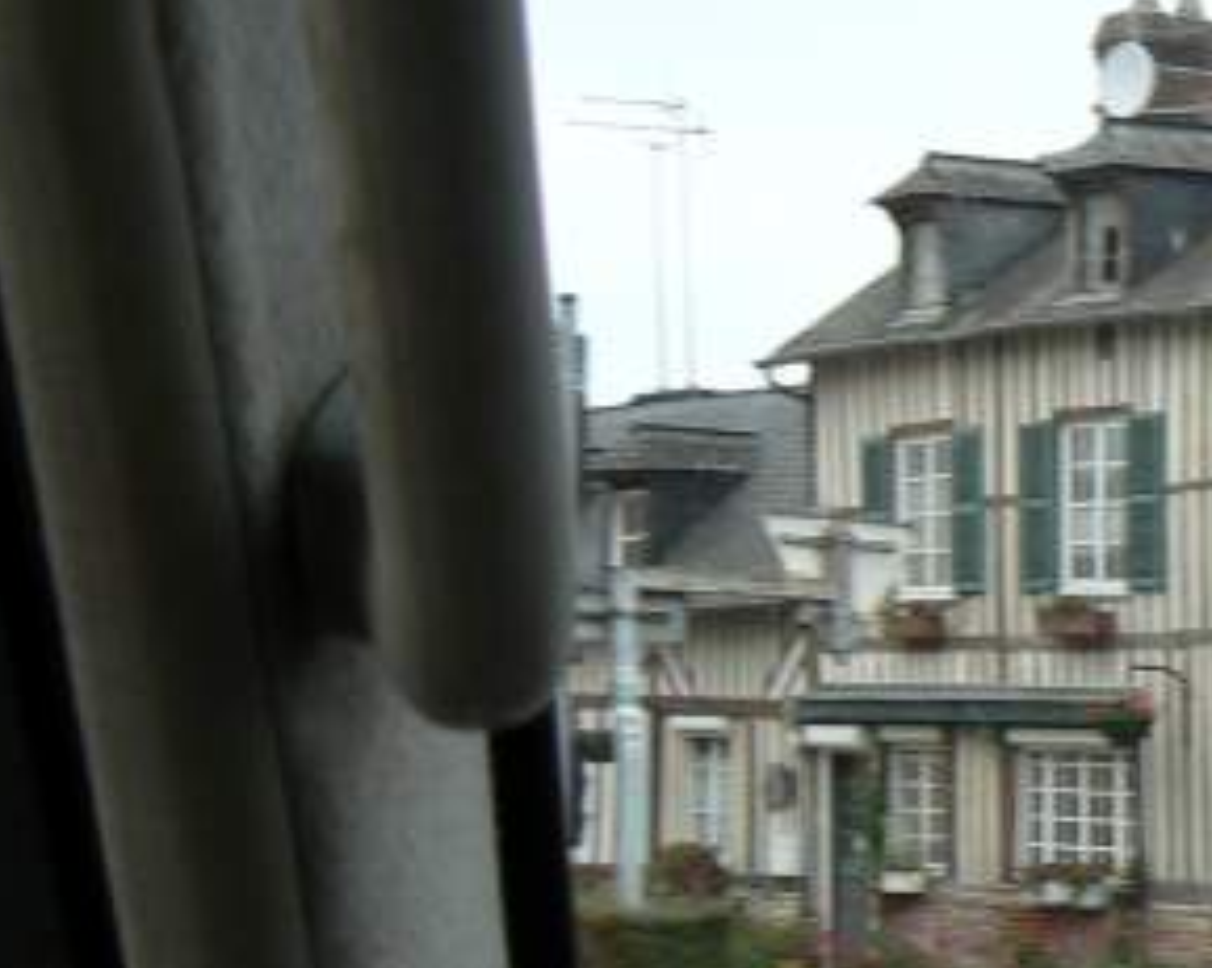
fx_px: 3909
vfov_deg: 14.1
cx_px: 1424
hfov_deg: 16.9
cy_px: 664
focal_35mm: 109
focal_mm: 6
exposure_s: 1/160
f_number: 5.6
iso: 80
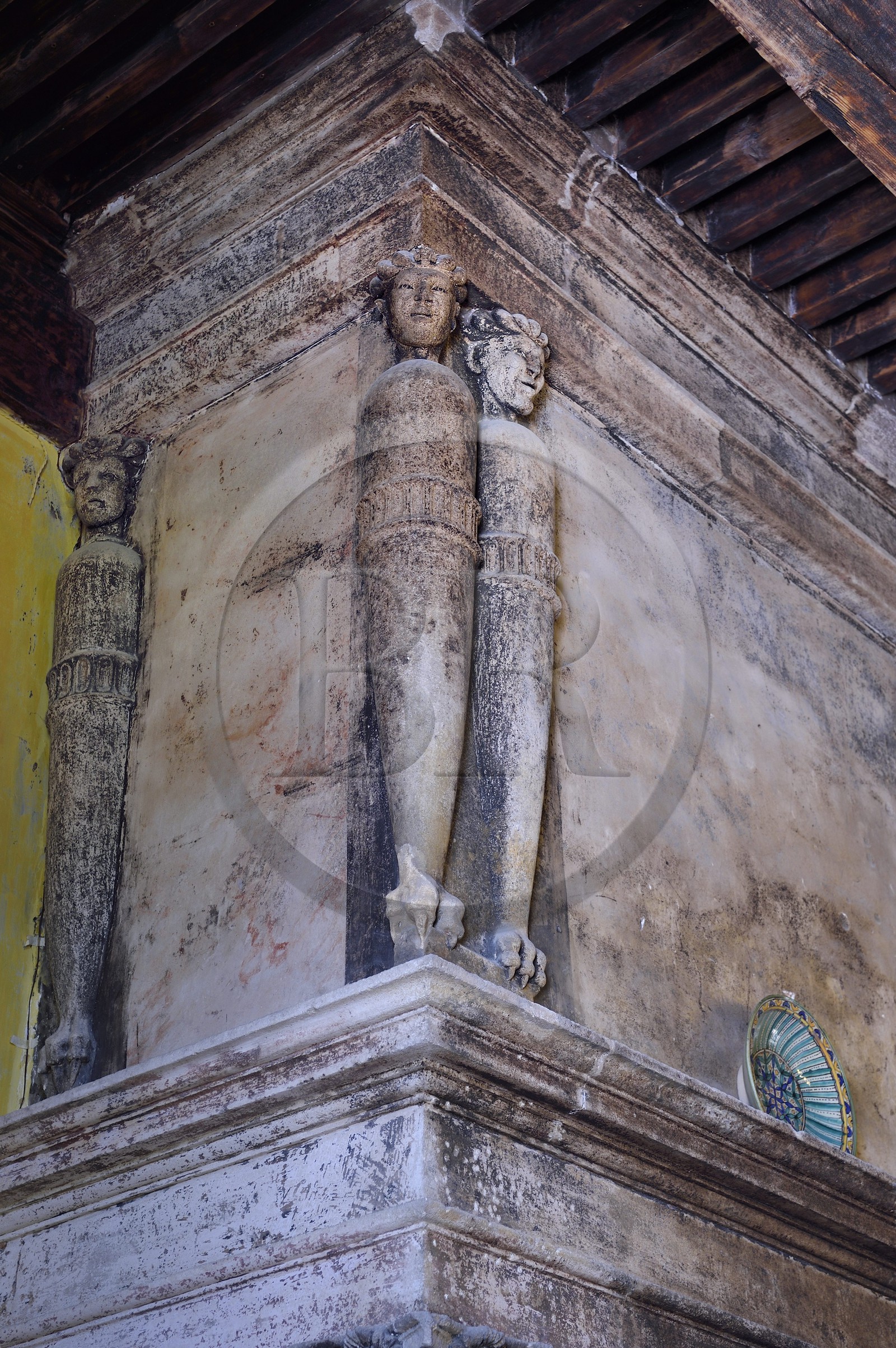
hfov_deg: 24.2
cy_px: 674
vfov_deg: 35.7
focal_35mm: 56
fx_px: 2093
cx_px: 448
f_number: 5.6
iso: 400
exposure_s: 1/15
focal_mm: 56
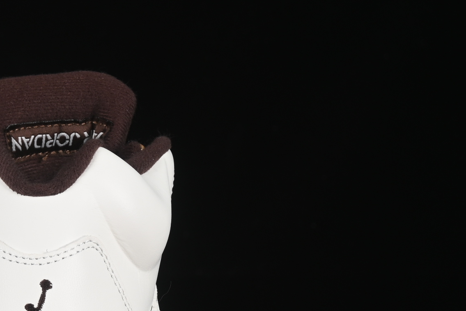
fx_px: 2382
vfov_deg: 7.4
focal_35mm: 184
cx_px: -94
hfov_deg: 11.0
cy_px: 272
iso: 160
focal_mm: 50
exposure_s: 1/80
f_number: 8
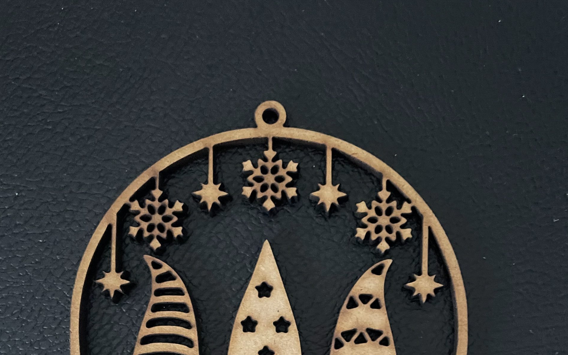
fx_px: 573
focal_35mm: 37
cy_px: 379
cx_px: 283
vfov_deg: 31.1
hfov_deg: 52.7
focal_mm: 4.2
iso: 1000
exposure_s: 1/30
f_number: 1.6
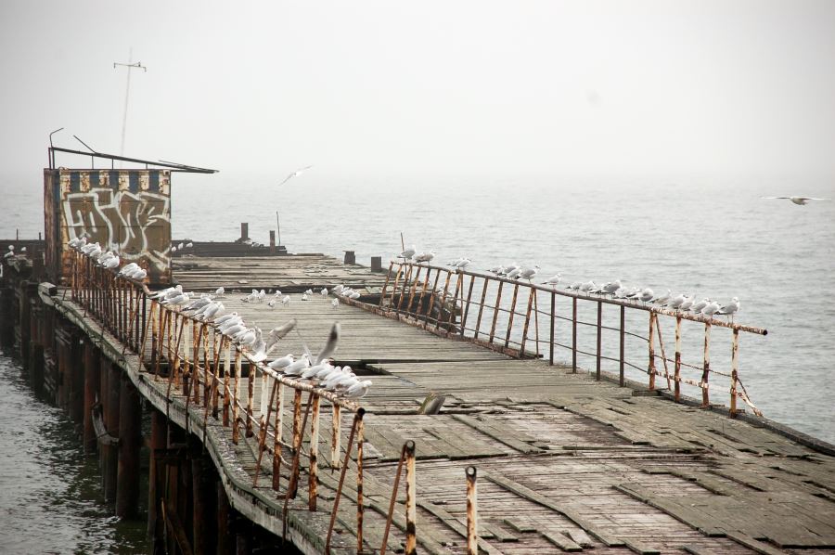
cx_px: 418
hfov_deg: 11.0
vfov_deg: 7.3
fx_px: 4344
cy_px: 278
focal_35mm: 188
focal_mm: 125
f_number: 5.6
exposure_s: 1/250
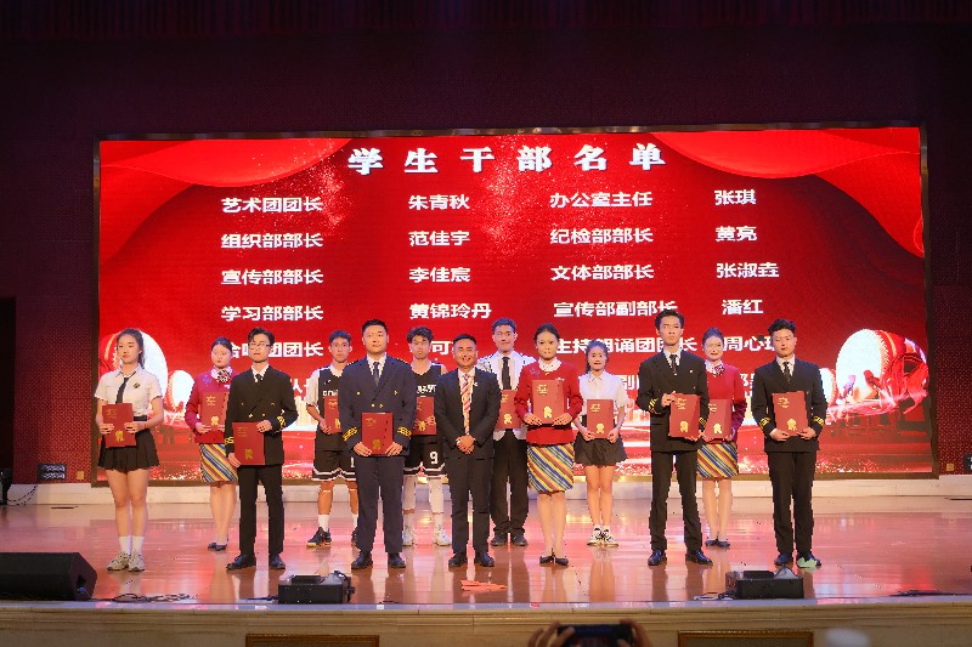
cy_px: 324
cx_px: 486
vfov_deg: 32.6
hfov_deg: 47.4
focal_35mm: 41
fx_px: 1107
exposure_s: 1/125
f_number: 2.8
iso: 500
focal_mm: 27.4
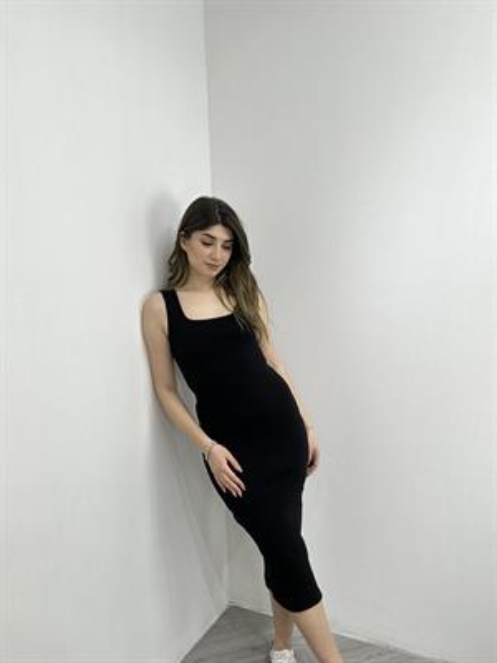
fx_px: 574
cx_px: 248
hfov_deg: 46.8
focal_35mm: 30
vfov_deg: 60.0
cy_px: 332
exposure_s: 1/116
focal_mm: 2.69
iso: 20
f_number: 1.9
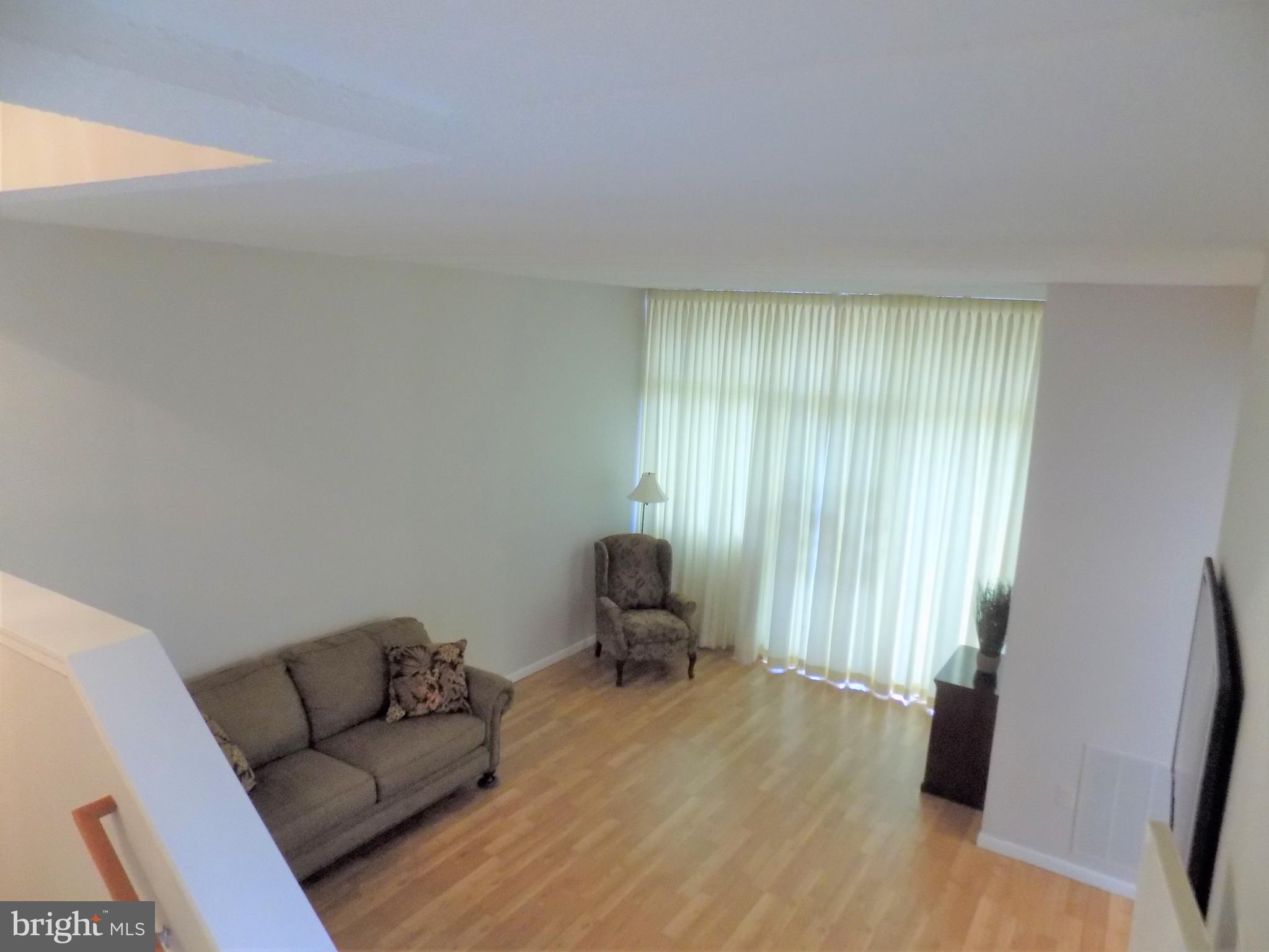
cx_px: 634
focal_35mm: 23
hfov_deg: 73.9
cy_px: 476
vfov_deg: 58.9
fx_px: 843
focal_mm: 4
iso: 400
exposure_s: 1/6
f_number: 3.1
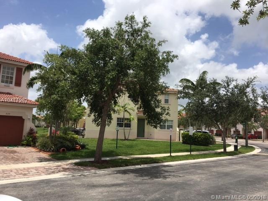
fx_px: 225
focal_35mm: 29
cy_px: 100
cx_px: 134
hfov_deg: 61.7
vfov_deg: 48.2
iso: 25
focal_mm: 4.15
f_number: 2.2
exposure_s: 1/2564
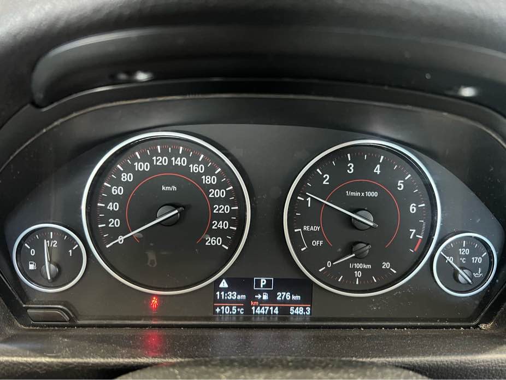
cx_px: 253
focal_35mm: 26
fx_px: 380
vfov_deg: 53.1
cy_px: 190
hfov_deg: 67.3
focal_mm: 5.7
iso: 640
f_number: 1.5
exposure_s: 1/40
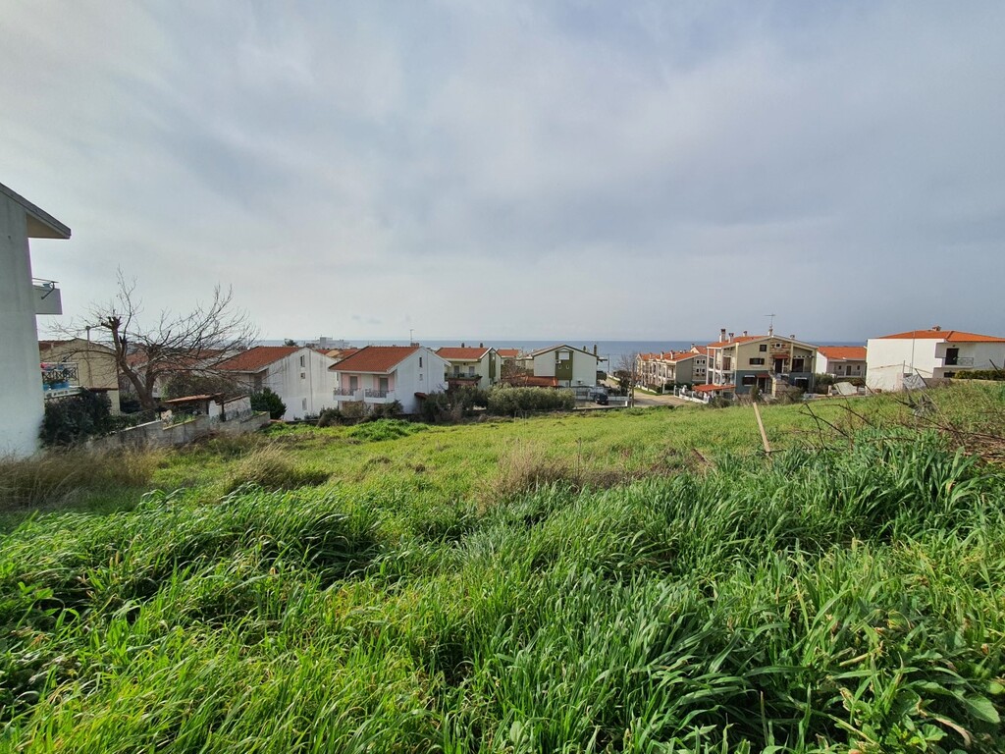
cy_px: 377
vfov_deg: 89.9
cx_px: 502
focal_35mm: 13
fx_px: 377
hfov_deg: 106.2
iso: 50
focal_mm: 1.8
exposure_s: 1/1664
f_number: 2.2
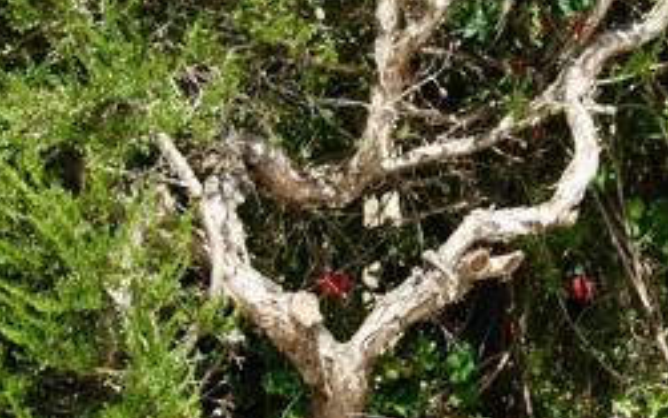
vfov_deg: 6.1
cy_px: 194
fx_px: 3902
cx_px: 532
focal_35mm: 214
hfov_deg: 9.8
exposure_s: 1/250
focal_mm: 55
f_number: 8
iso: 200
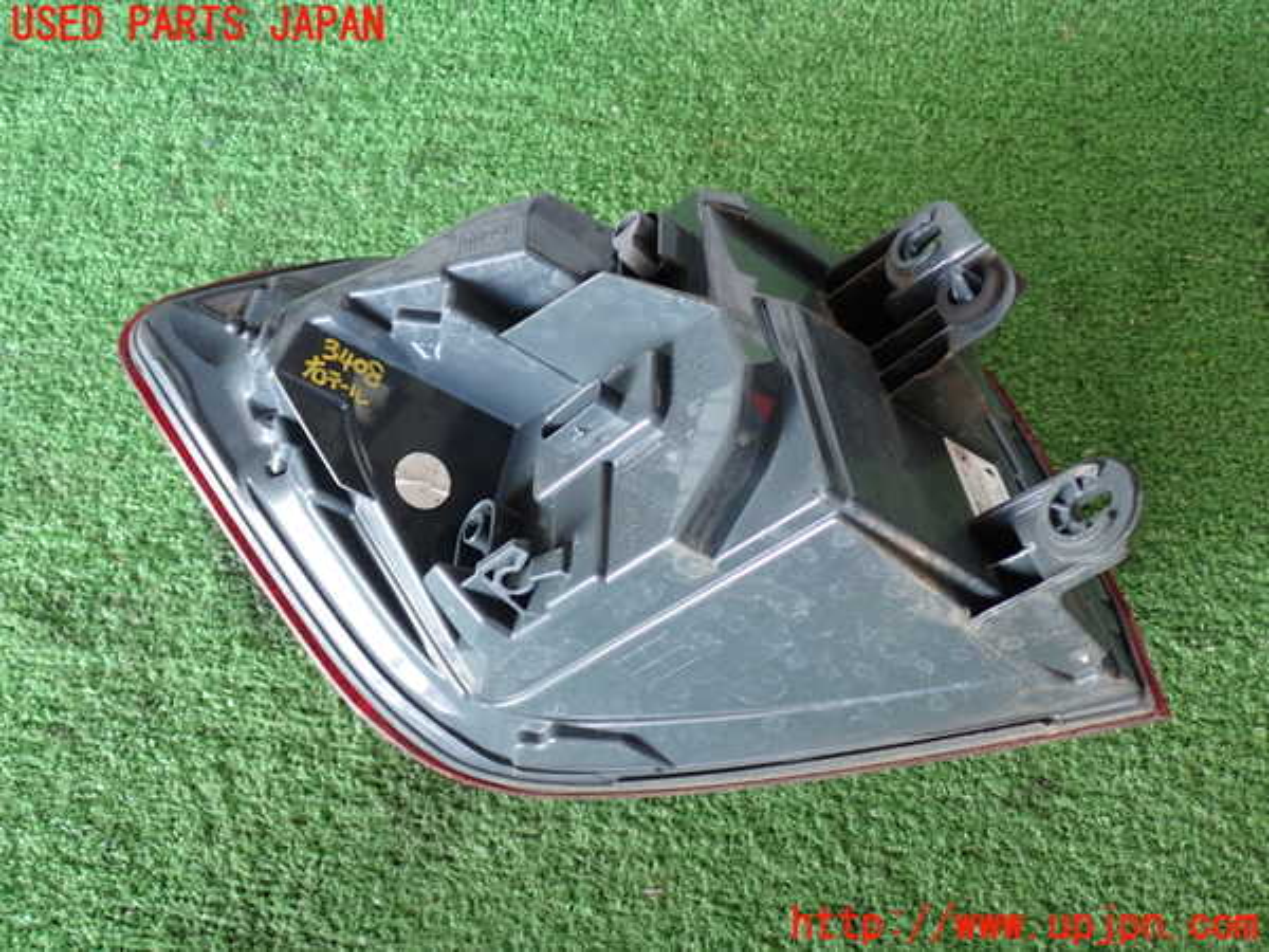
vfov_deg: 39.7
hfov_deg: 51.4
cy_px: 476
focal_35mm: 36
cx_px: 634
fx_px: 1320
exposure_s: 1/40
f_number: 2.5
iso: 200
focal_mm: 6.37
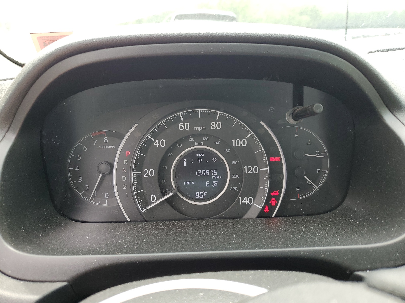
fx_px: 304
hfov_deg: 67.3
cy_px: 152
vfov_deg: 53.1
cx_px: 202
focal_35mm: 26
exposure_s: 1/208
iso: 50
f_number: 1.5
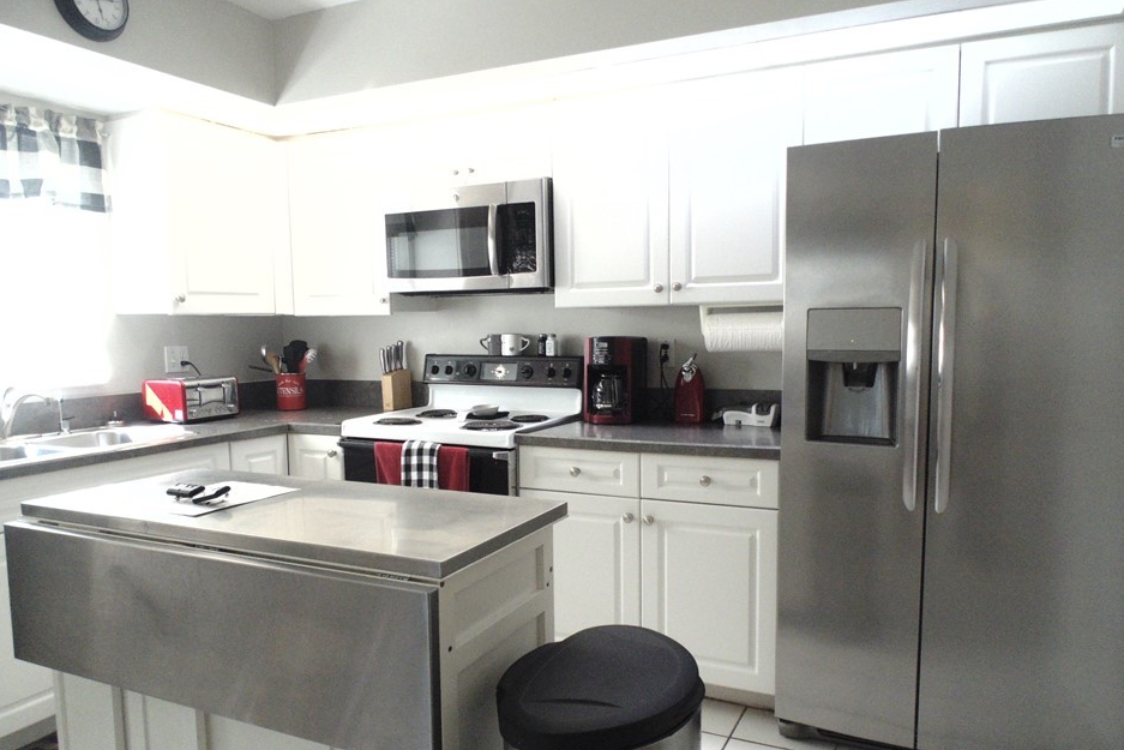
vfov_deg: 51.2
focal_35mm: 25
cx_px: 564
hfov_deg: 71.5
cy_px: 408
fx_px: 781
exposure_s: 1/30
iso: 250
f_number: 3.1
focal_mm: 4
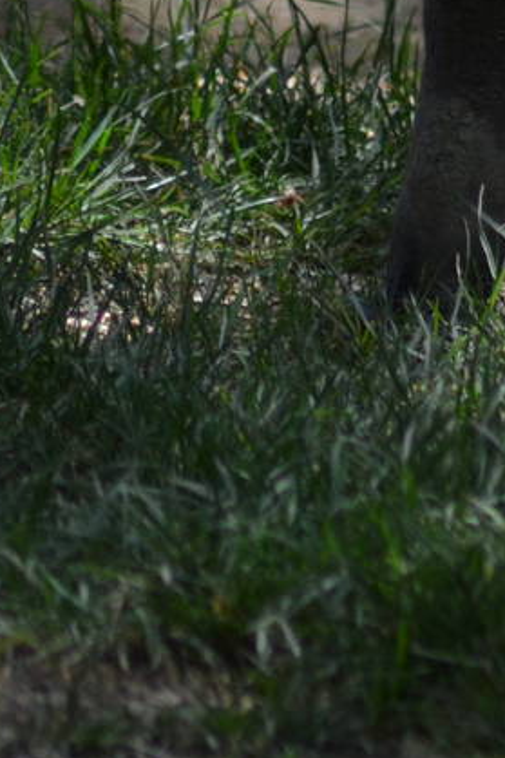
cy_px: -139
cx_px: 1291
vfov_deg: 1.2
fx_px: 36113
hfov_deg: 0.8
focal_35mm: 1715
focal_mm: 300
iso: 720
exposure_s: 1/1000
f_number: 5.6
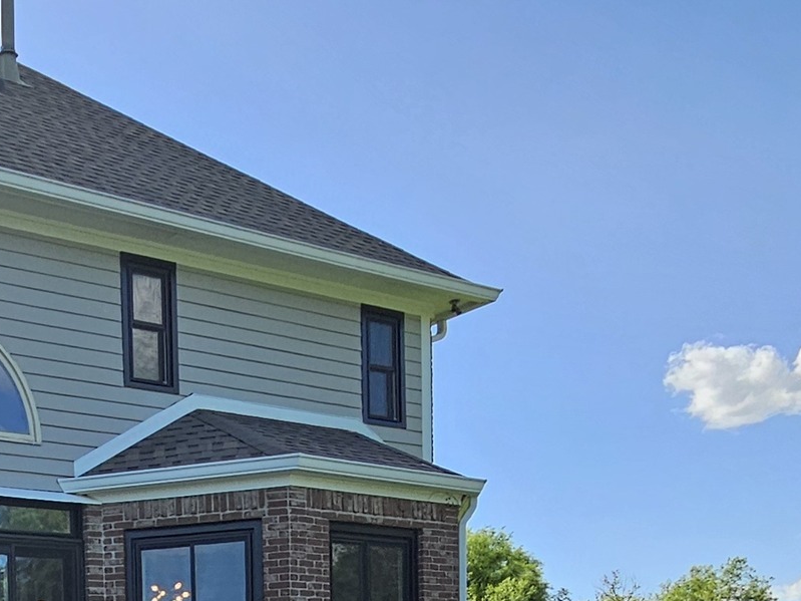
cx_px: -15
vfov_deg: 23.9
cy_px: 867
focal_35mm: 50
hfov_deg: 34.5
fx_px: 1157
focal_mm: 2.2
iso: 50
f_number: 2.2
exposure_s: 1/1376
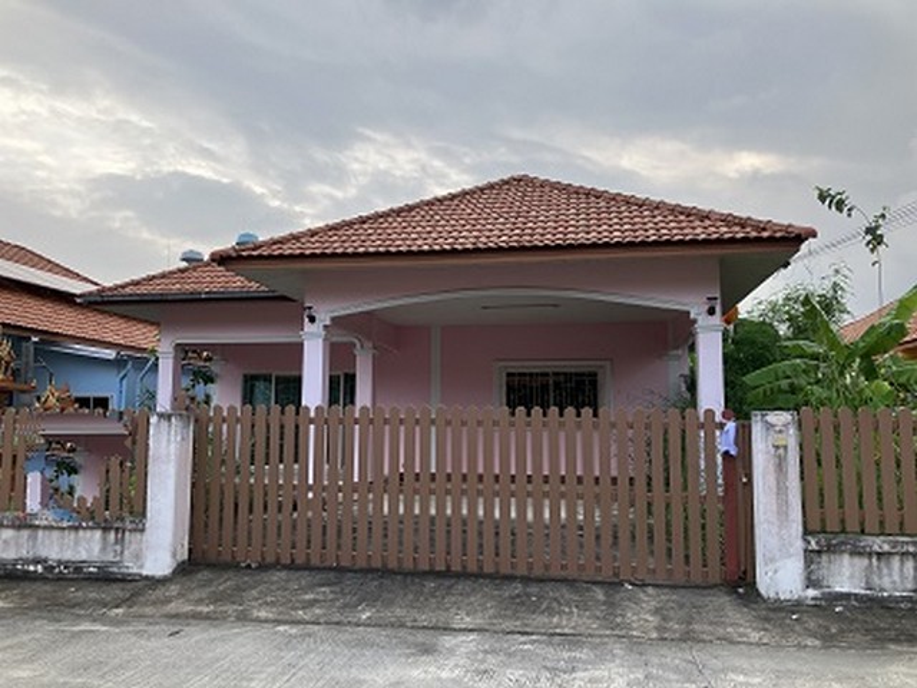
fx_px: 742
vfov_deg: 49.7
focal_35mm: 28
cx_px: 458
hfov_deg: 63.4
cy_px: 344
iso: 20
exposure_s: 1/121
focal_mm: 3.99
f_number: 1.8
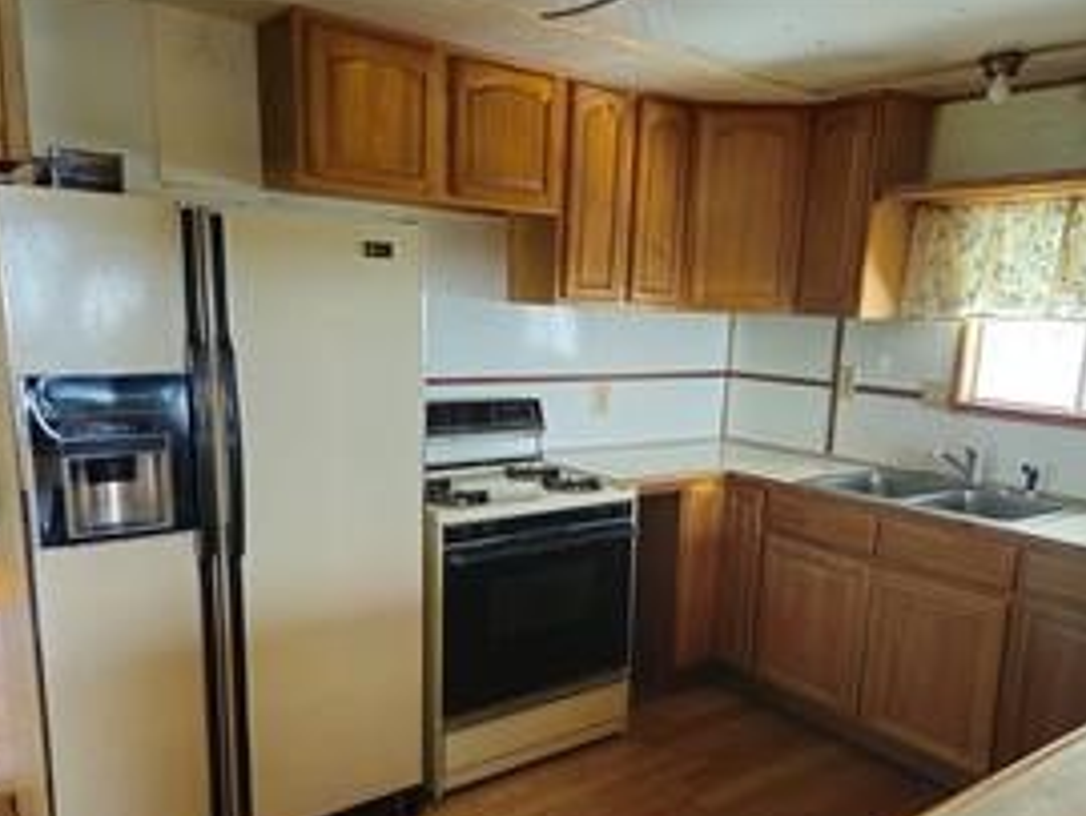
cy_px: 490
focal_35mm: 29
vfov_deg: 48.0
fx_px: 911
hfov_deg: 61.5
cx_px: 589
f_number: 1.8
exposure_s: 1/50
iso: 500
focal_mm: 5.4
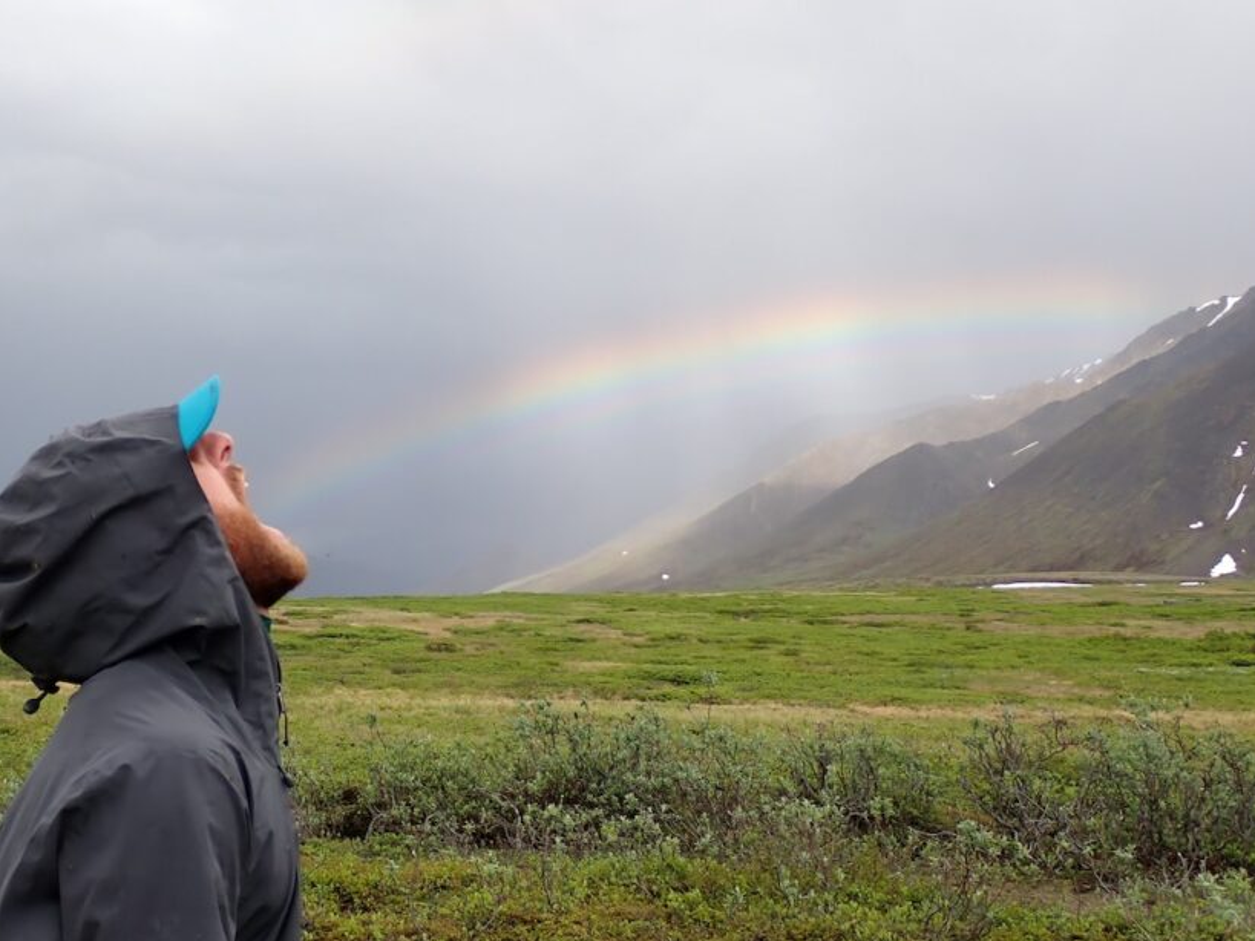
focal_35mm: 55
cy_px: 503
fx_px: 1994
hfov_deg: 34.9
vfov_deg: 26.5
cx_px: 538
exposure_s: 1/400
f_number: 4
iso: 100
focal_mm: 7.84
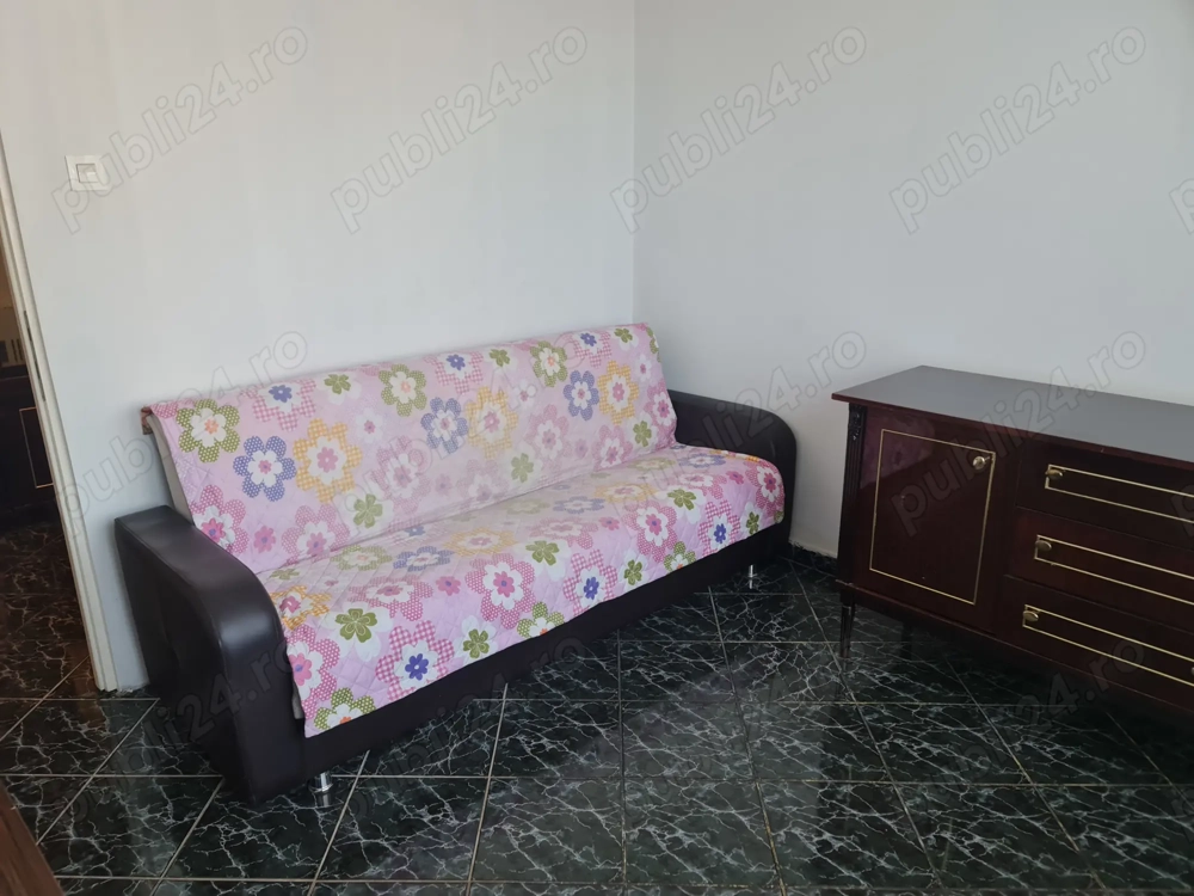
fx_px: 862
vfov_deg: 54.9
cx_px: 597
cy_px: 448
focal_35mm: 25
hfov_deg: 69.4
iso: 160
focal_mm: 7
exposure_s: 1/50
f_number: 1.8
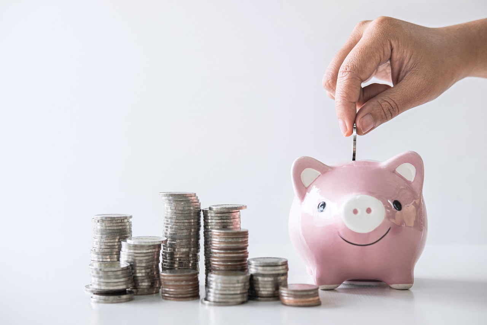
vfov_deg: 25.5
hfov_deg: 37.5
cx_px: 244
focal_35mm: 53
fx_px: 717
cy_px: 162
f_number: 4
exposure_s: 1/80
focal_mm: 35
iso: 200
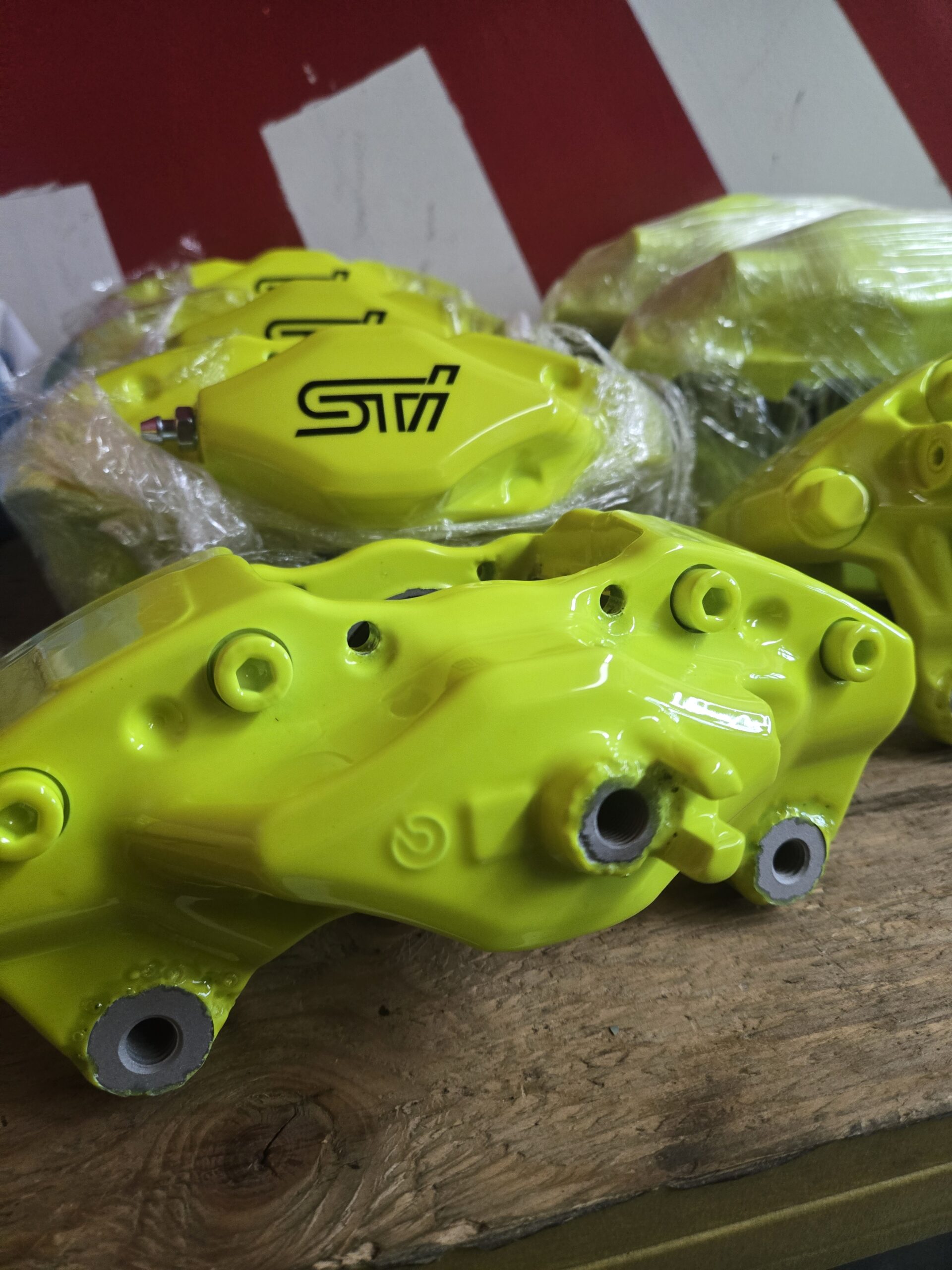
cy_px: 635
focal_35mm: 23
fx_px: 843
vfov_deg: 73.9
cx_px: 476
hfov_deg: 58.9
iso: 400
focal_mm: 5.4
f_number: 1.8
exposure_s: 1/120
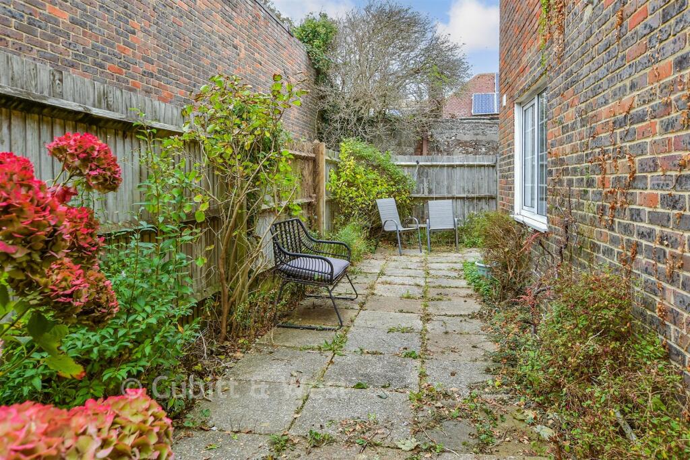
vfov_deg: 51.3
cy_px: 230
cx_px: 345
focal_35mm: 25
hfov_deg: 71.5
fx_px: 479
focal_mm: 17
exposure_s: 1/30
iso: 200
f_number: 8
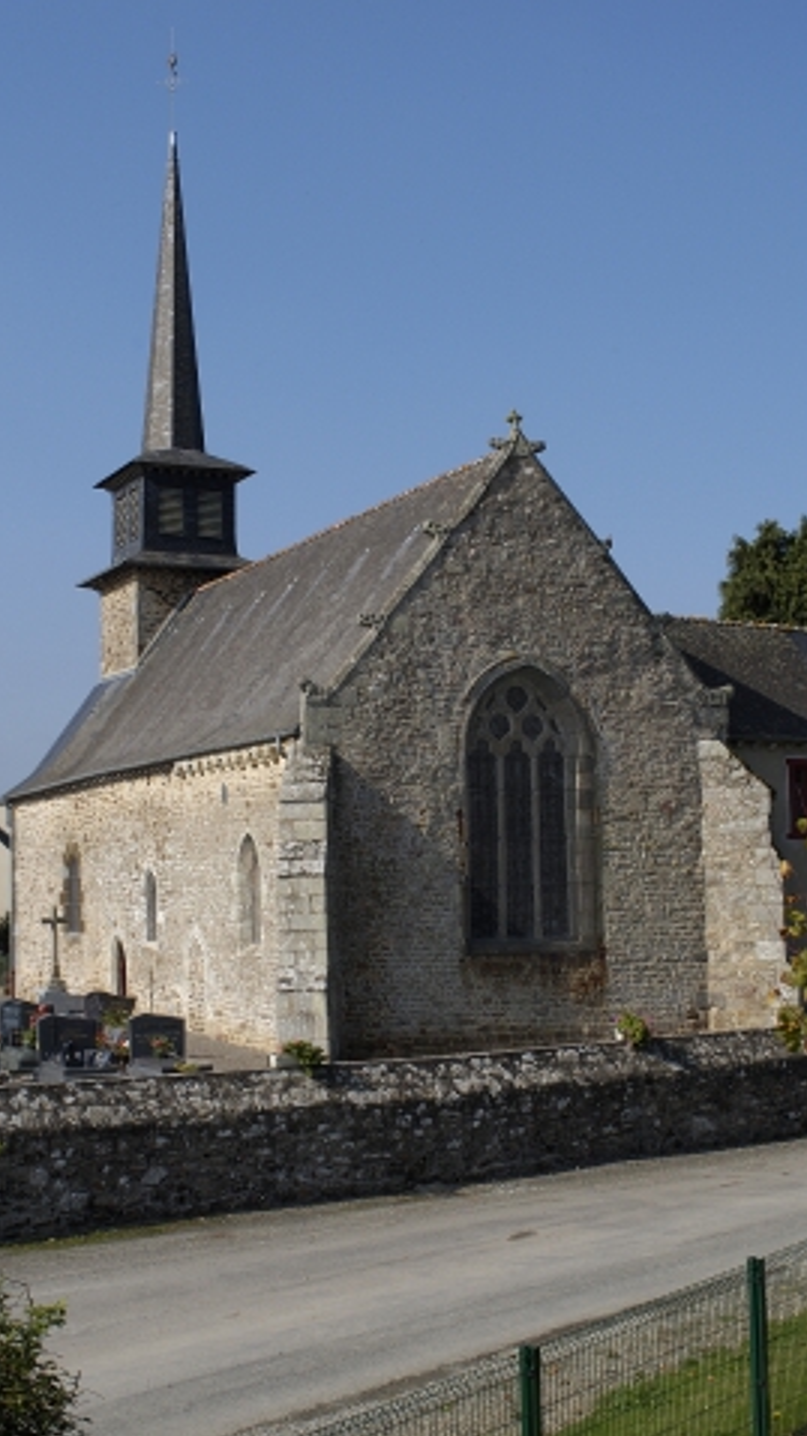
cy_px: 711
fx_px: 1790
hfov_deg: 25.4
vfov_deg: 43.7
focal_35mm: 47
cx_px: 408
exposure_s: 1/250
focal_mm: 28
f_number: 11
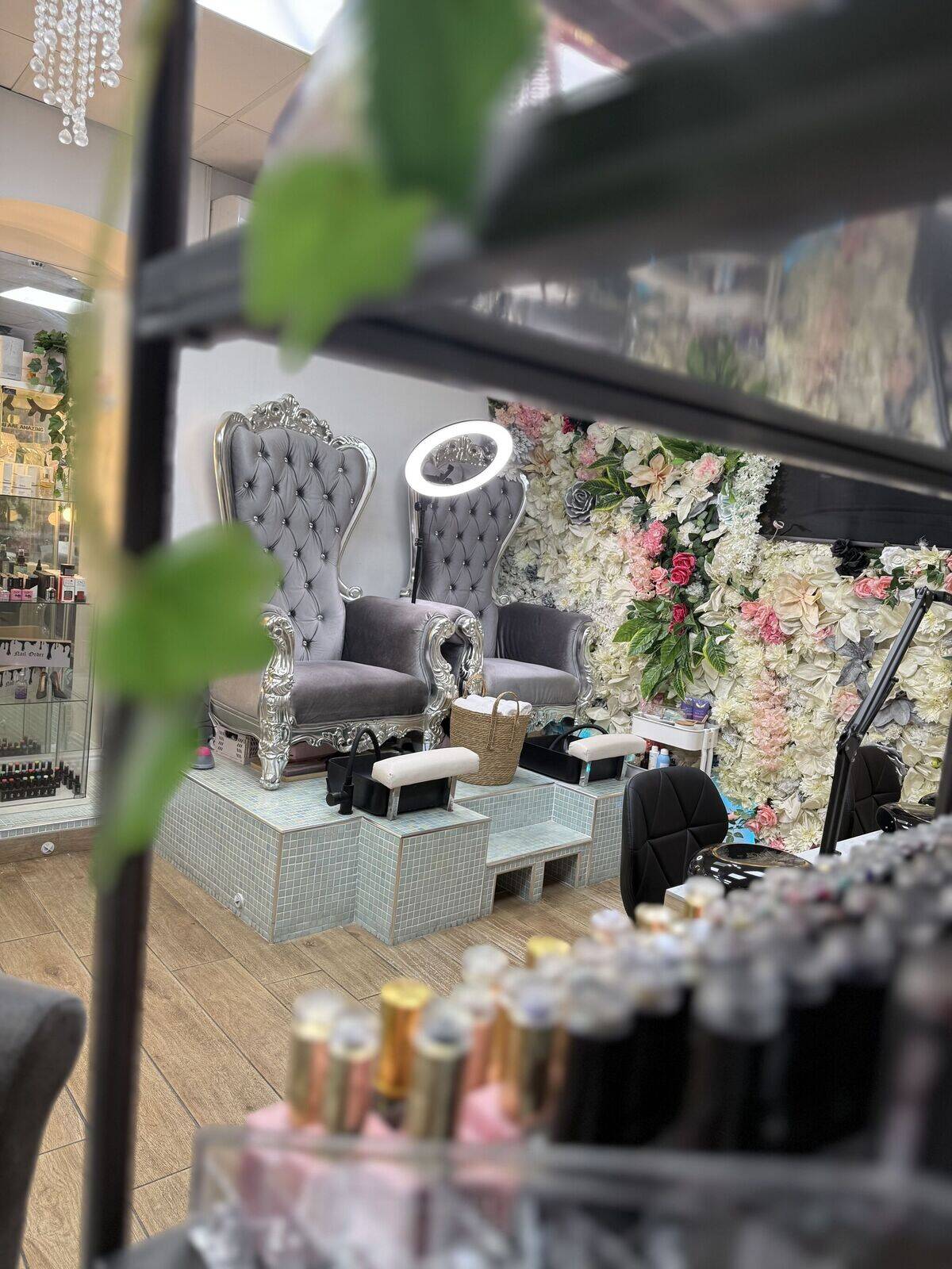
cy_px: 634
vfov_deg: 71.6
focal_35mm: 24
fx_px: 880
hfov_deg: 56.8
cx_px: 476
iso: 80
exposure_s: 1/100
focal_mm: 6.76
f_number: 1.78
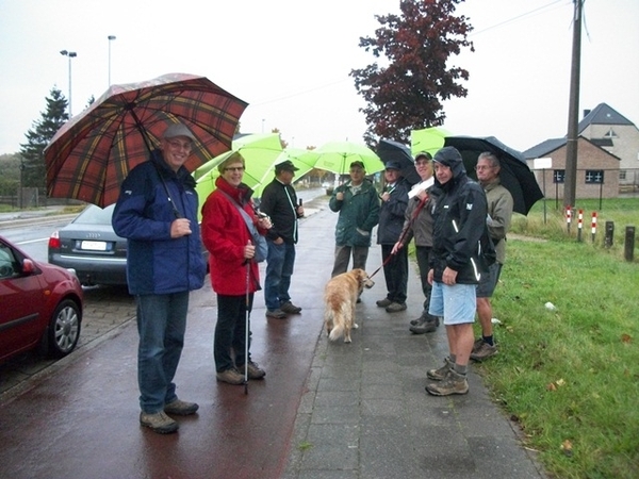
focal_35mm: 32
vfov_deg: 44.2
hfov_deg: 56.8
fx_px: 591
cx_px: 320
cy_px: 240
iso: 435
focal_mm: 5.7
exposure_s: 1/125
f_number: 2.9
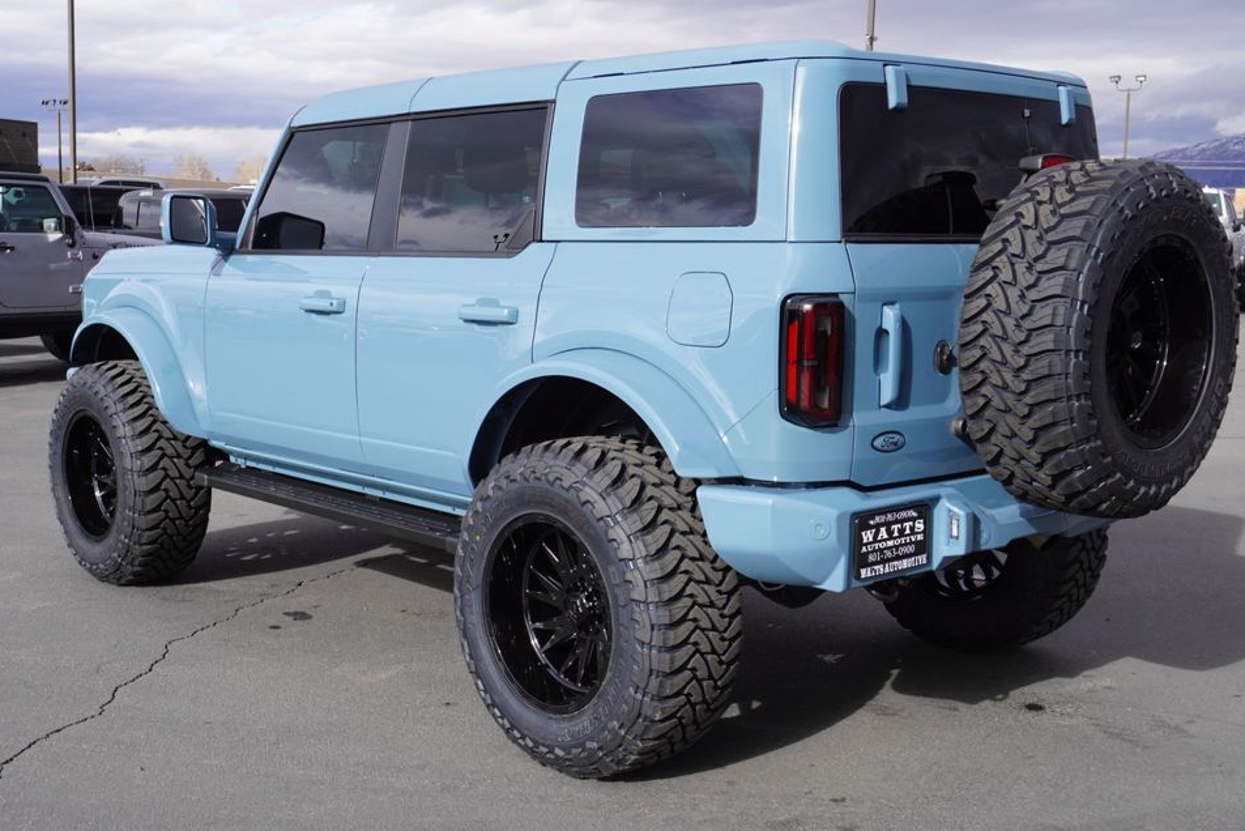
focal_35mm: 44
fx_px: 1506
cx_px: 621
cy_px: 430
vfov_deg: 30.8
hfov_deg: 44.9
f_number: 9
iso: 100
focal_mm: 27
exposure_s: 1/100
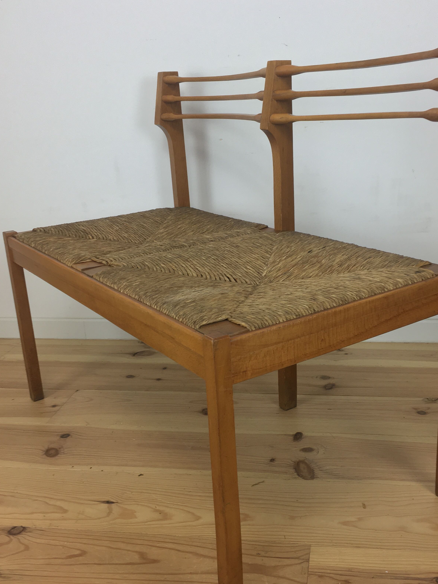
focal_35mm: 37
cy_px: 295
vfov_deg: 50.1
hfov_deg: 38.6
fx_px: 624
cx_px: 245
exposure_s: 1/33
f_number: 2.2
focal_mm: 4.15
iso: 32
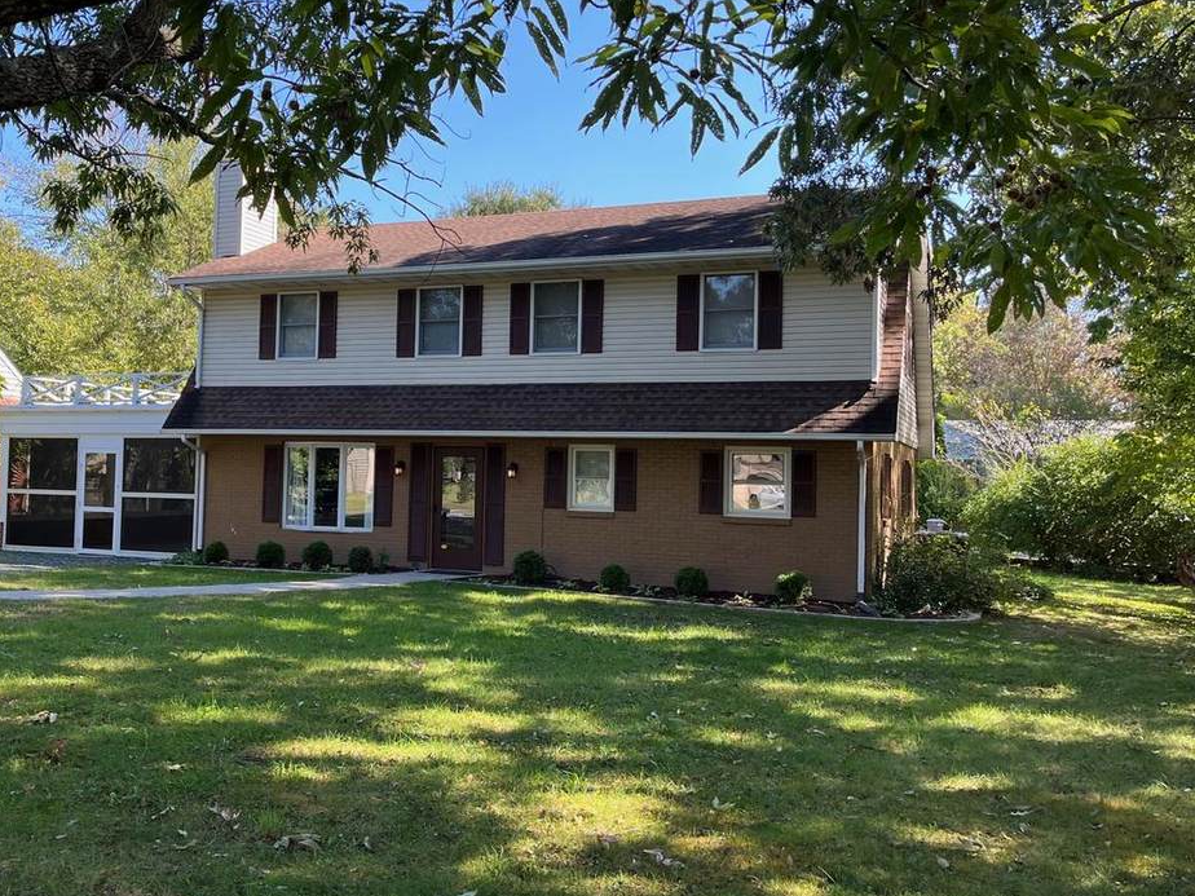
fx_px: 1243
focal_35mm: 36
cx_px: 431
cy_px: 409
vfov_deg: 39.6
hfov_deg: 50.7
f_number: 1.6
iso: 50
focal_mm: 5.1
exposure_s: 1/375
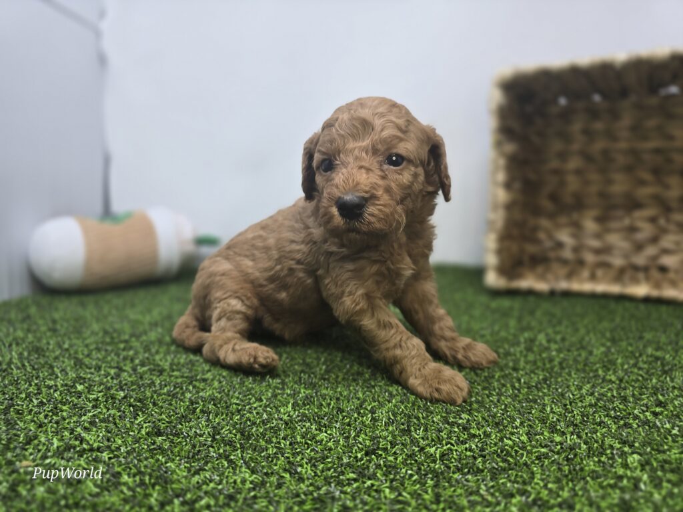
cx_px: 342
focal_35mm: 23
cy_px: 256
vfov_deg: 58.9
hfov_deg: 73.9
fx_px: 454
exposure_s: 1/120
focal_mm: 6.3
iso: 50
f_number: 1.7
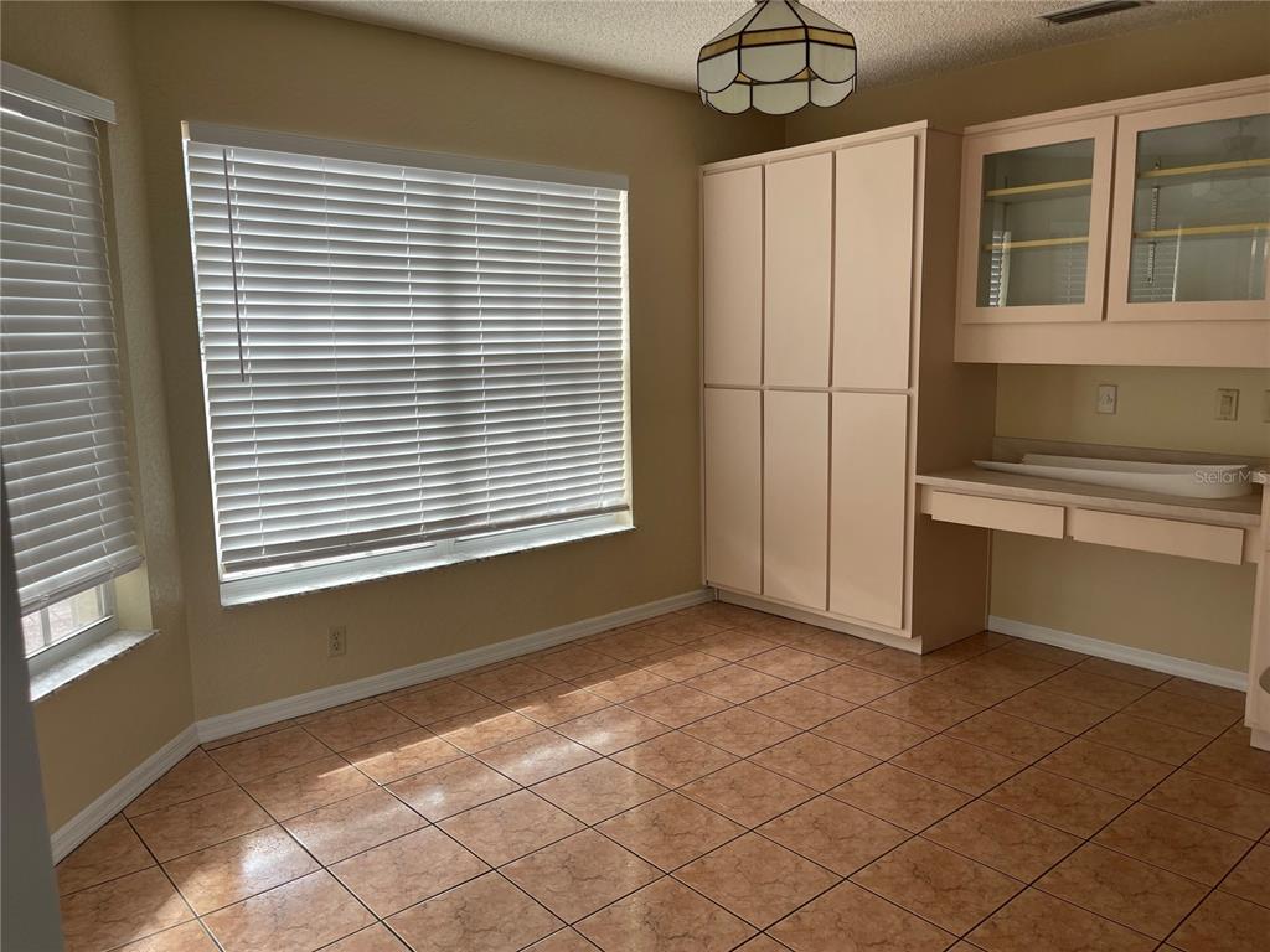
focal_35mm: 25
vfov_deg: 54.9
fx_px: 917
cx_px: 635
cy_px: 476
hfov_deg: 69.4
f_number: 1.6
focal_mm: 5.1
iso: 80
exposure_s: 1/121
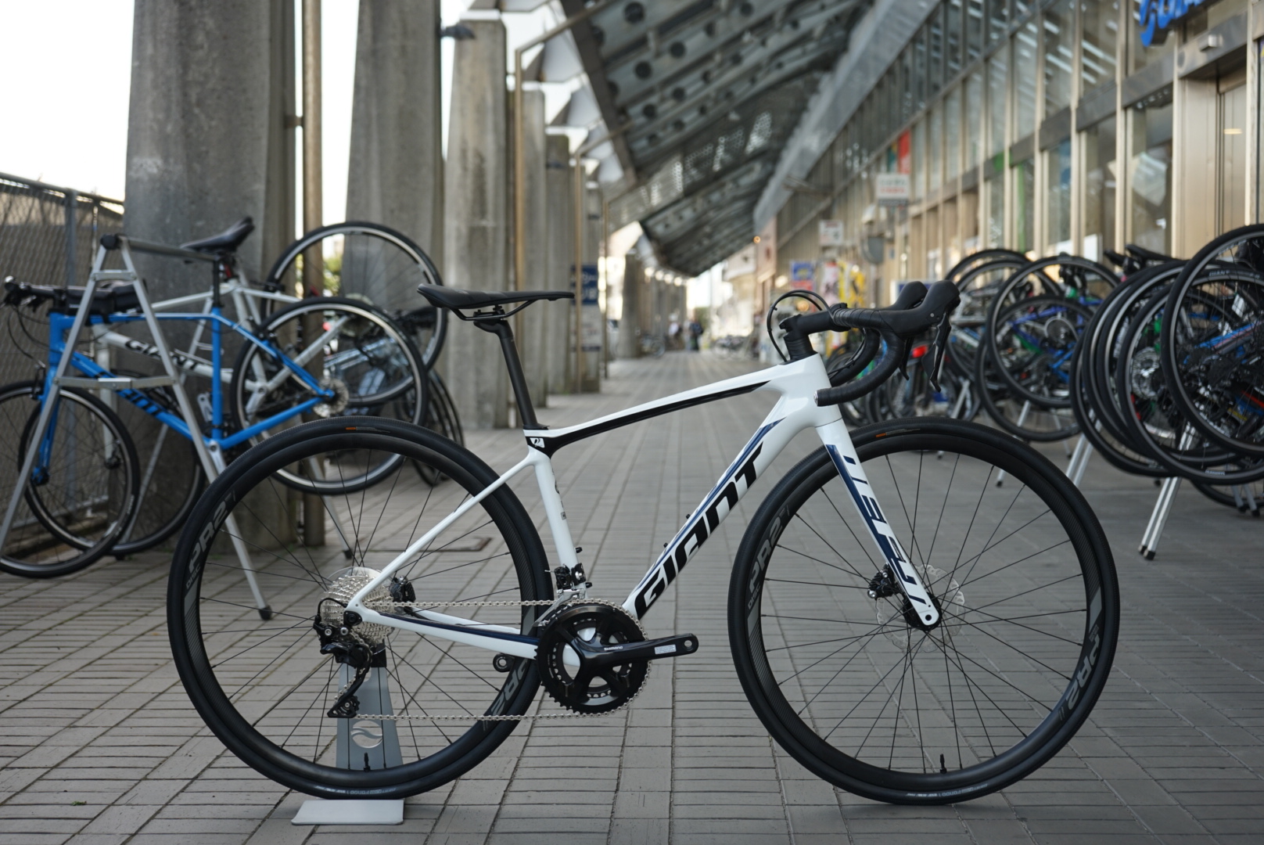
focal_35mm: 54
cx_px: 632
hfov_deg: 36.8
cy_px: 422
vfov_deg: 25.1
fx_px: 1897
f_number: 5
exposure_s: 1/200
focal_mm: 54
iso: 250
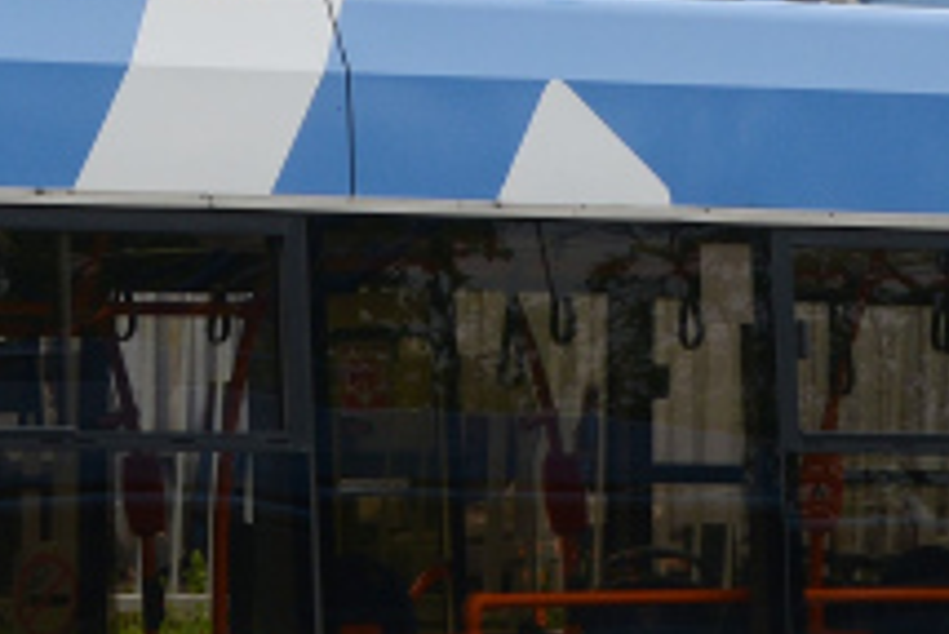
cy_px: -308
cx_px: 208
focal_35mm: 437
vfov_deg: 3.1
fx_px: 11527
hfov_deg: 4.7
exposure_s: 1/250
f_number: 7.1
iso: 100
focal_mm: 48
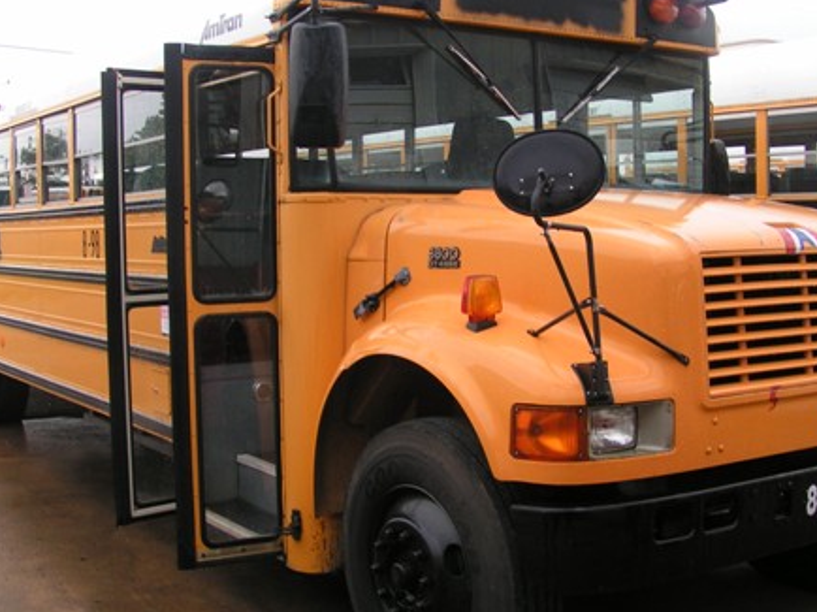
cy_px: 310
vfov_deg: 30.2
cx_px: 416
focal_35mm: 48
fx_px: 1132
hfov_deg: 39.7
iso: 50
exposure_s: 1/100
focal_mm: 5.8
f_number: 4.5
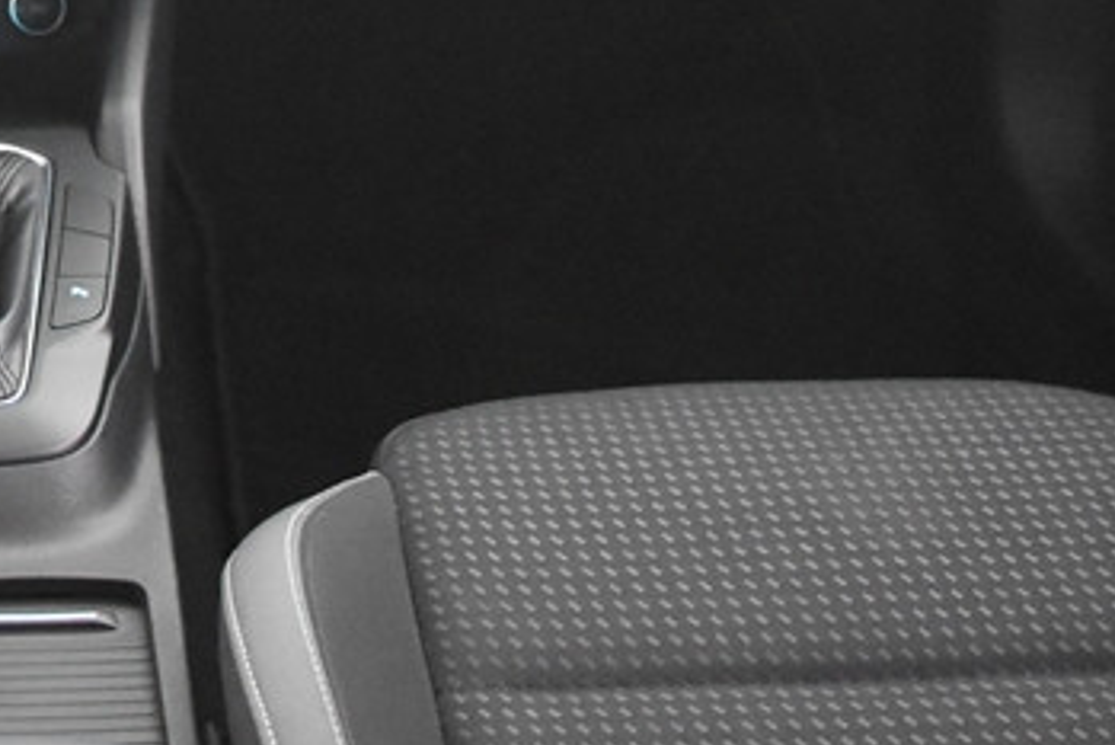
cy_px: -145
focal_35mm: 88
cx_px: -128
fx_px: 2727
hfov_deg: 21.8
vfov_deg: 15.0
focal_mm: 20
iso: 8000
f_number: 2.8
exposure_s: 1/30
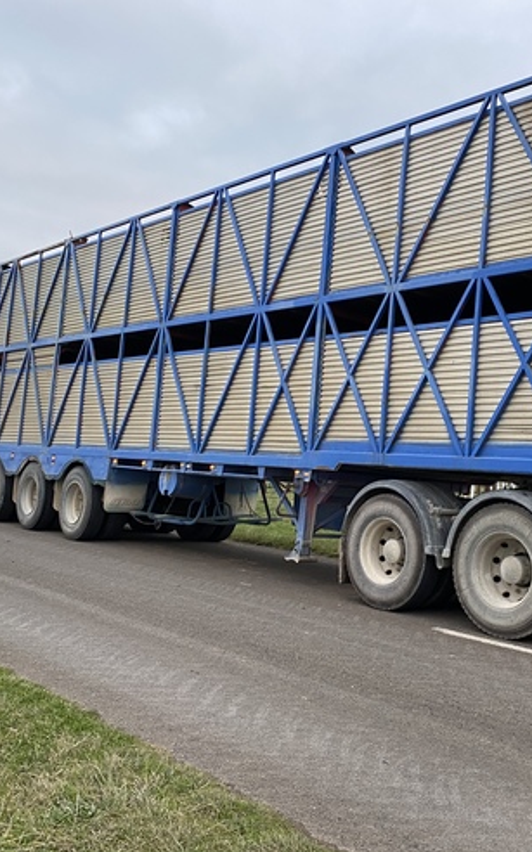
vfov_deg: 52.8
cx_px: 367
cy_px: 427
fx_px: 859
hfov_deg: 34.0
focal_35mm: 37
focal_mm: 4.25
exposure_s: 1/79
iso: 125
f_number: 1.8
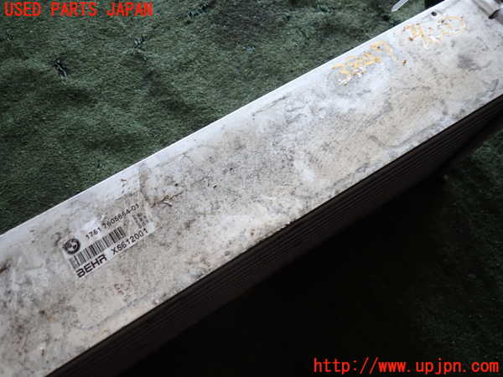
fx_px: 363
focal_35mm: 25
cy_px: 188
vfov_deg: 54.9
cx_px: 252
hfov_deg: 69.4
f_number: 2
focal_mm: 4.5
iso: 125
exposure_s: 1/60
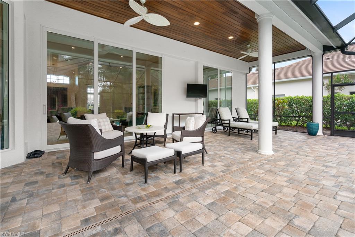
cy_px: 118
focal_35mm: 16
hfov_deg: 96.8
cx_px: 178
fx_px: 158
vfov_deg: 73.7
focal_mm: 16
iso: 100
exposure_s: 1/6
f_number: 8
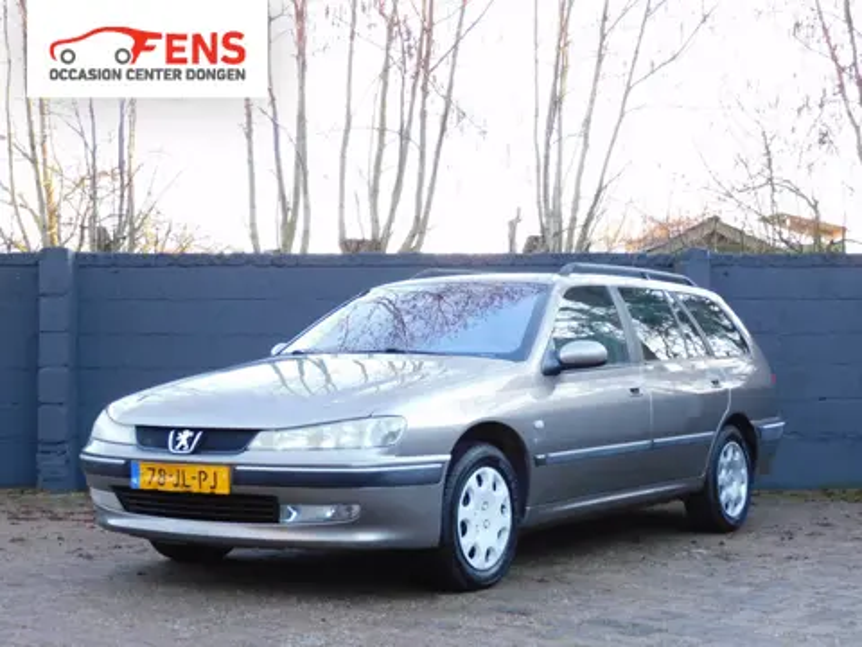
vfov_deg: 24.4
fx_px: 1494
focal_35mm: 60
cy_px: 324
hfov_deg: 32.2
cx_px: 431
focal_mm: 10.7
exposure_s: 1/30
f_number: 4.2
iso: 250
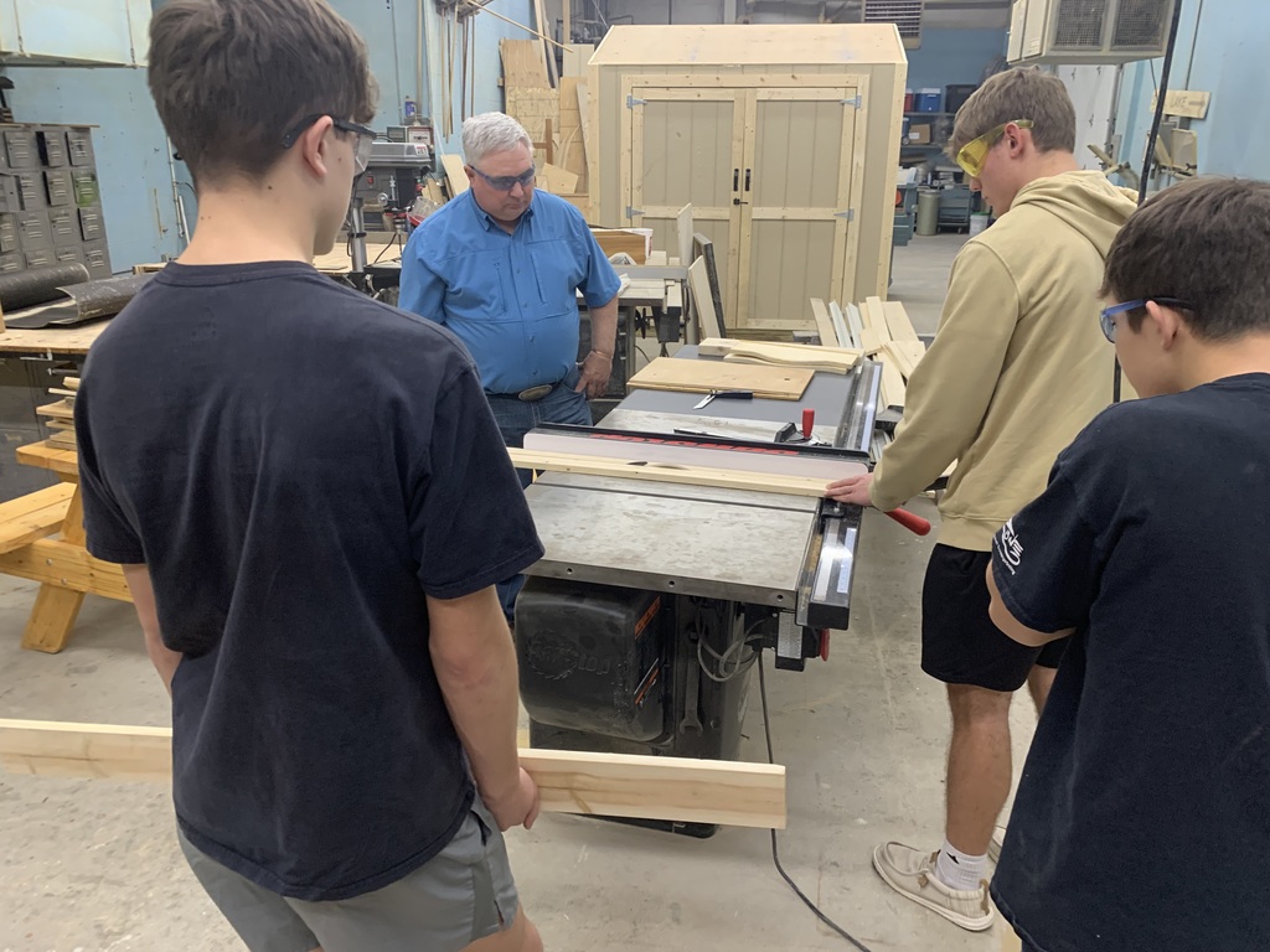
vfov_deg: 53.1
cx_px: 635
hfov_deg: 67.3
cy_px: 476
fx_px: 954
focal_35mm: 26
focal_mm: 4.25
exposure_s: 1/60
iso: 160
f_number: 1.8
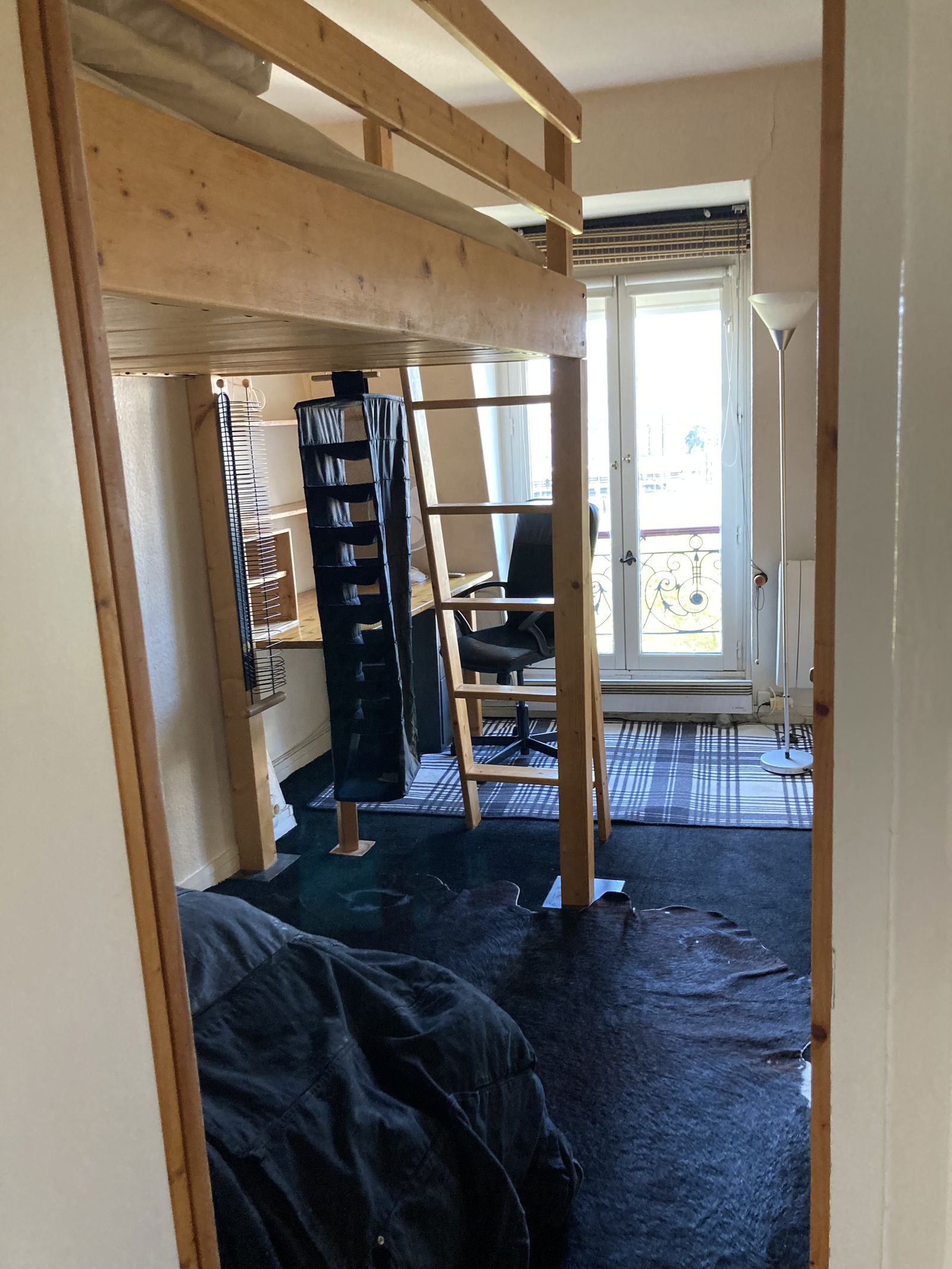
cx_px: 476
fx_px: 1027
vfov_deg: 63.4
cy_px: 634
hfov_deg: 49.7
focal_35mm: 28
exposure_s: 1/60
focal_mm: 3.99
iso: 200
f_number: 1.8
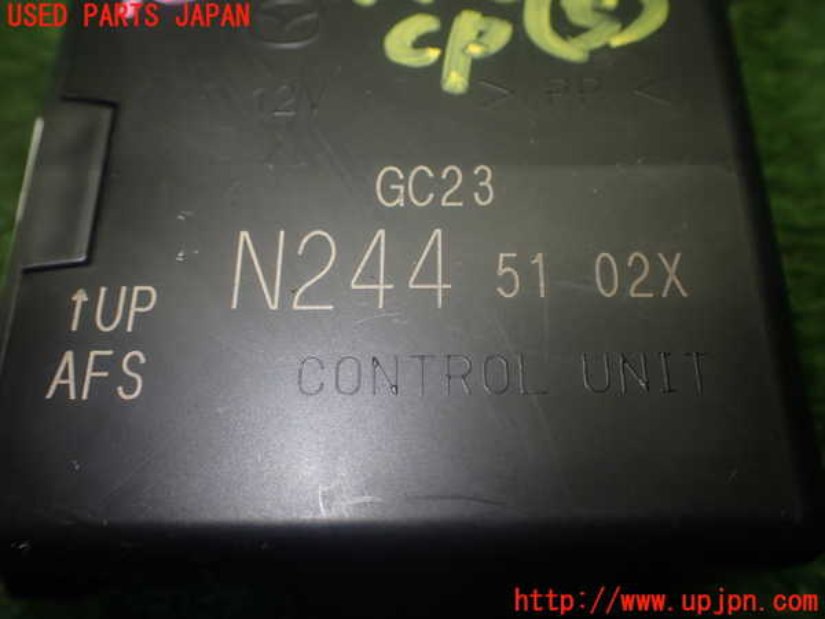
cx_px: 412
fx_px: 763
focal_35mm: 32
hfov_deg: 56.8
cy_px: 310
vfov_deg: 44.2
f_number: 2.4
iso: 100
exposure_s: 1/60
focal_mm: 5.79
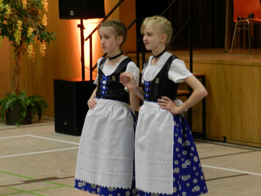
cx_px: 130
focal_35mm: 145
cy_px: 98
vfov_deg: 10.2
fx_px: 1093
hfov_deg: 13.6
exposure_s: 1/20
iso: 400
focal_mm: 25.7
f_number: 5.1
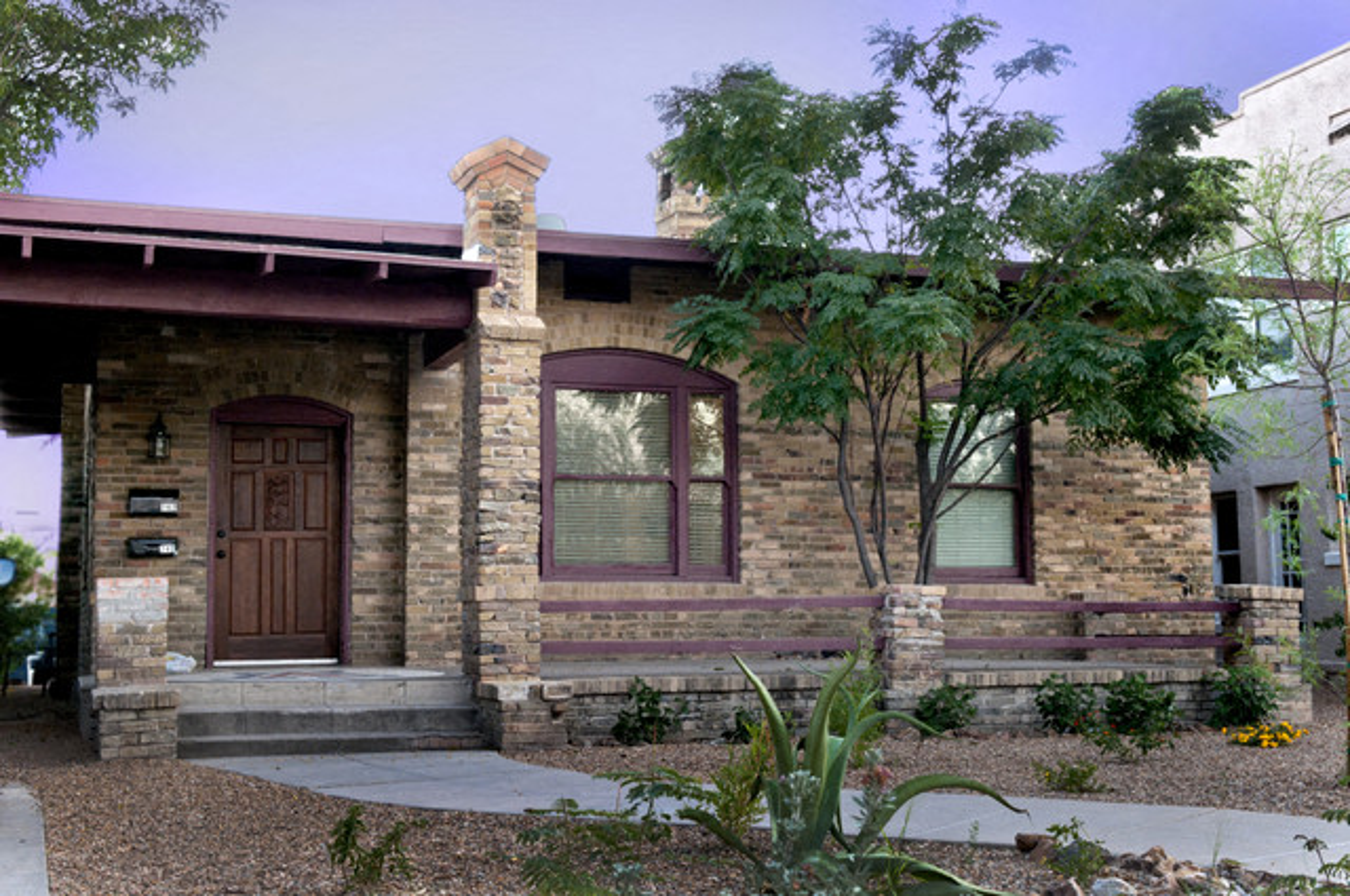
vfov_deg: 28.0
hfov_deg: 41.2
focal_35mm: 48
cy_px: 448
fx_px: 1798
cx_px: 675
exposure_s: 1/25
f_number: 8
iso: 200
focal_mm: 32
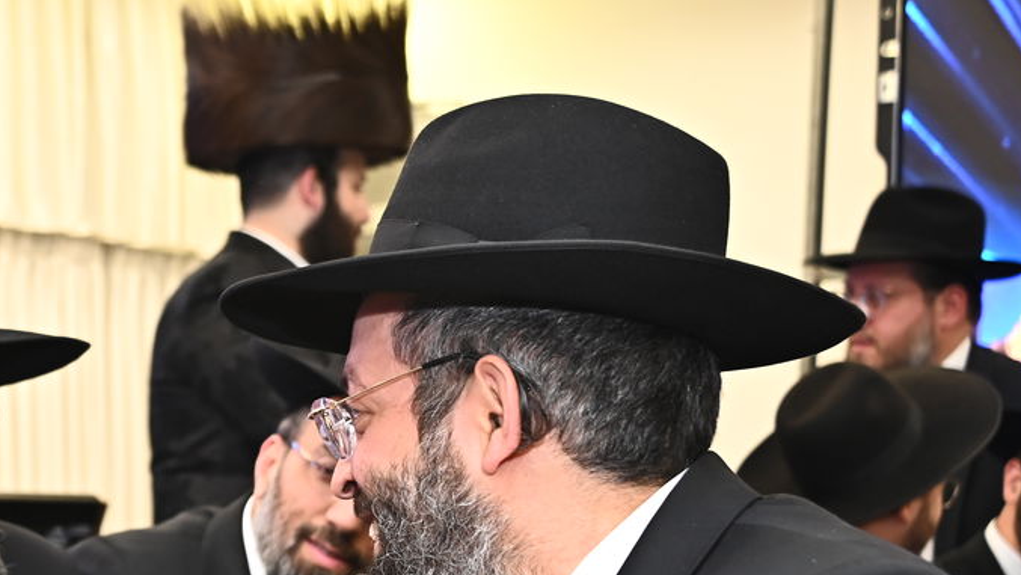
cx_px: -9
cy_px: 521
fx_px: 2816
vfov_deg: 11.6
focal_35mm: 104
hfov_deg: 19.9
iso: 1000
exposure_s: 1/160
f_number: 5
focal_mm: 48
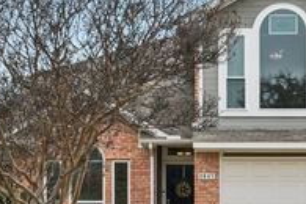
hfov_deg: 26.1
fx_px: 654
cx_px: 221
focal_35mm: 77
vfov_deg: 17.7
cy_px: 134
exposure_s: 1/250
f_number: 8
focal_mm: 30
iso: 400
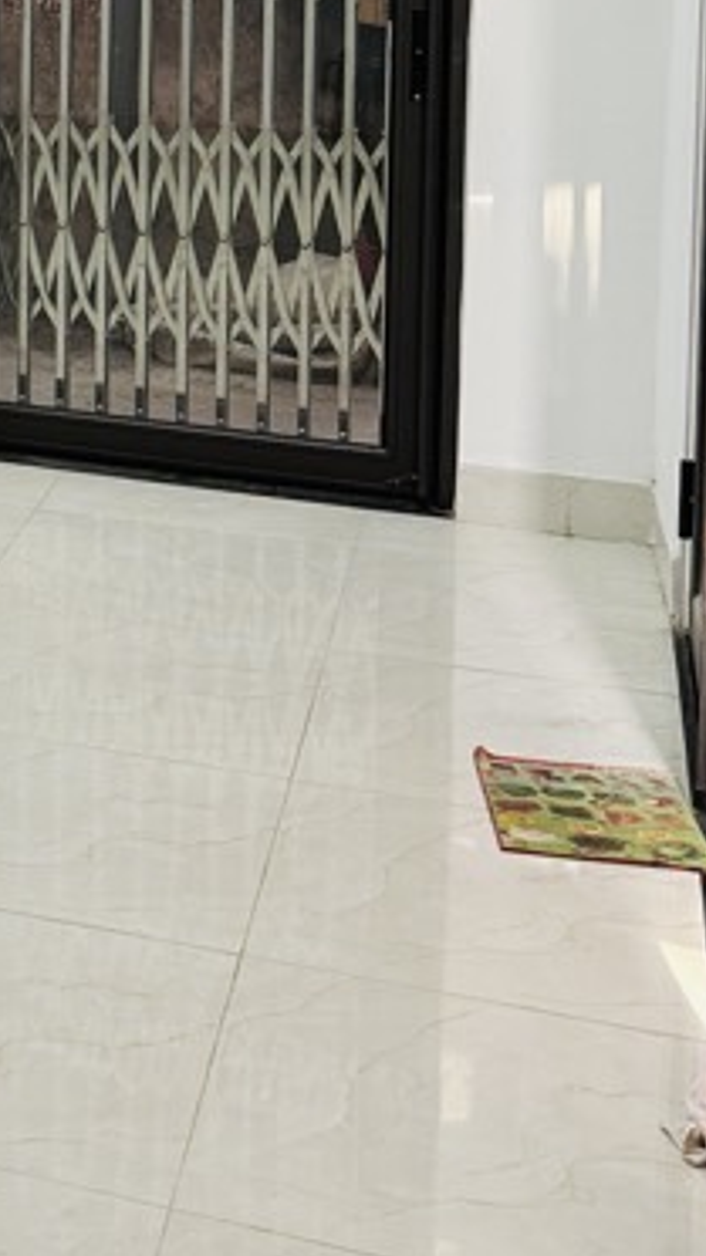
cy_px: -34
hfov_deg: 14.7
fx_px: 2398
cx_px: -561
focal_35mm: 72
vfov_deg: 27.5
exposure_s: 1/232
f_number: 1.78
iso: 125
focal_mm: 6.76
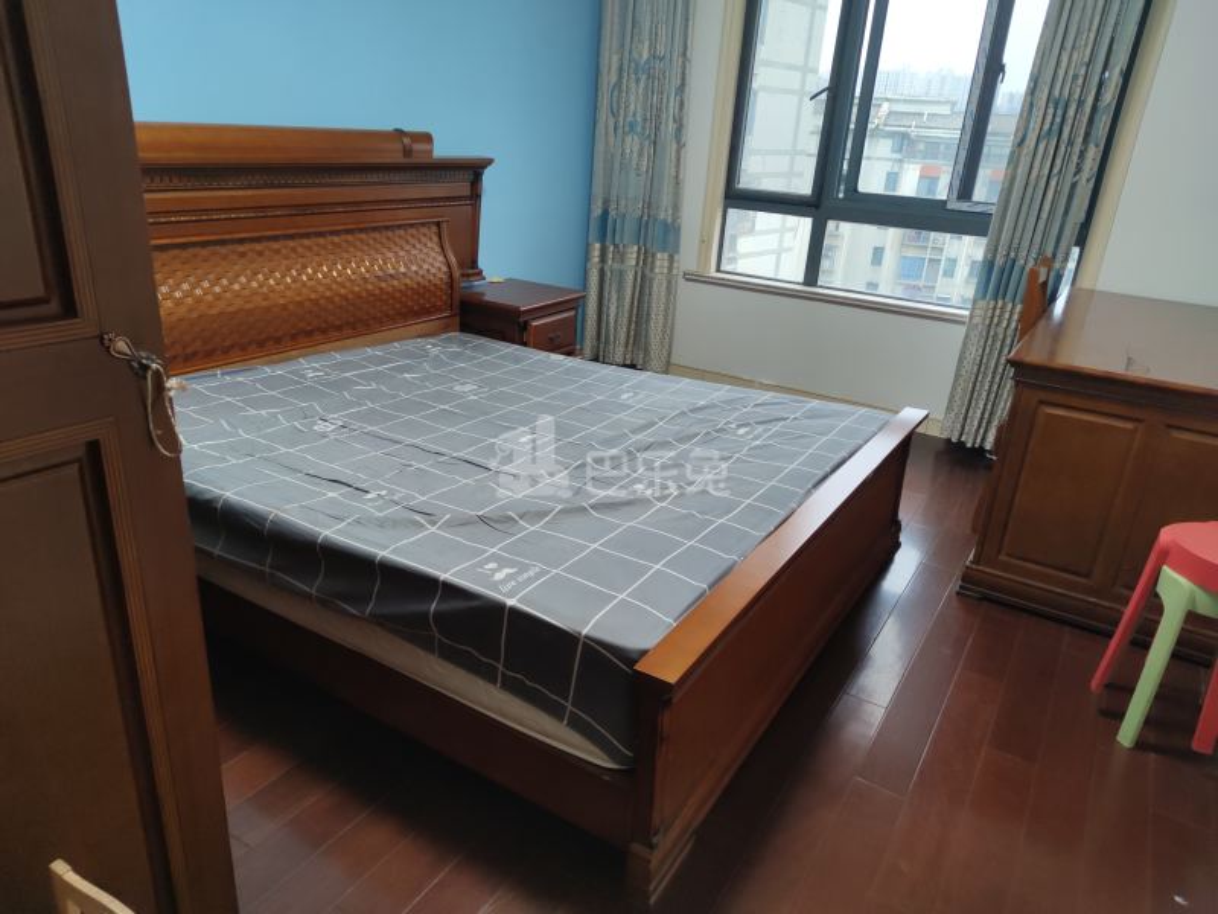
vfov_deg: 56.8
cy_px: 457
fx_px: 844
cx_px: 609
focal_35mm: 24
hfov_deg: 71.6
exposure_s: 1/100
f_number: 1.69
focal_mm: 6.72
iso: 123
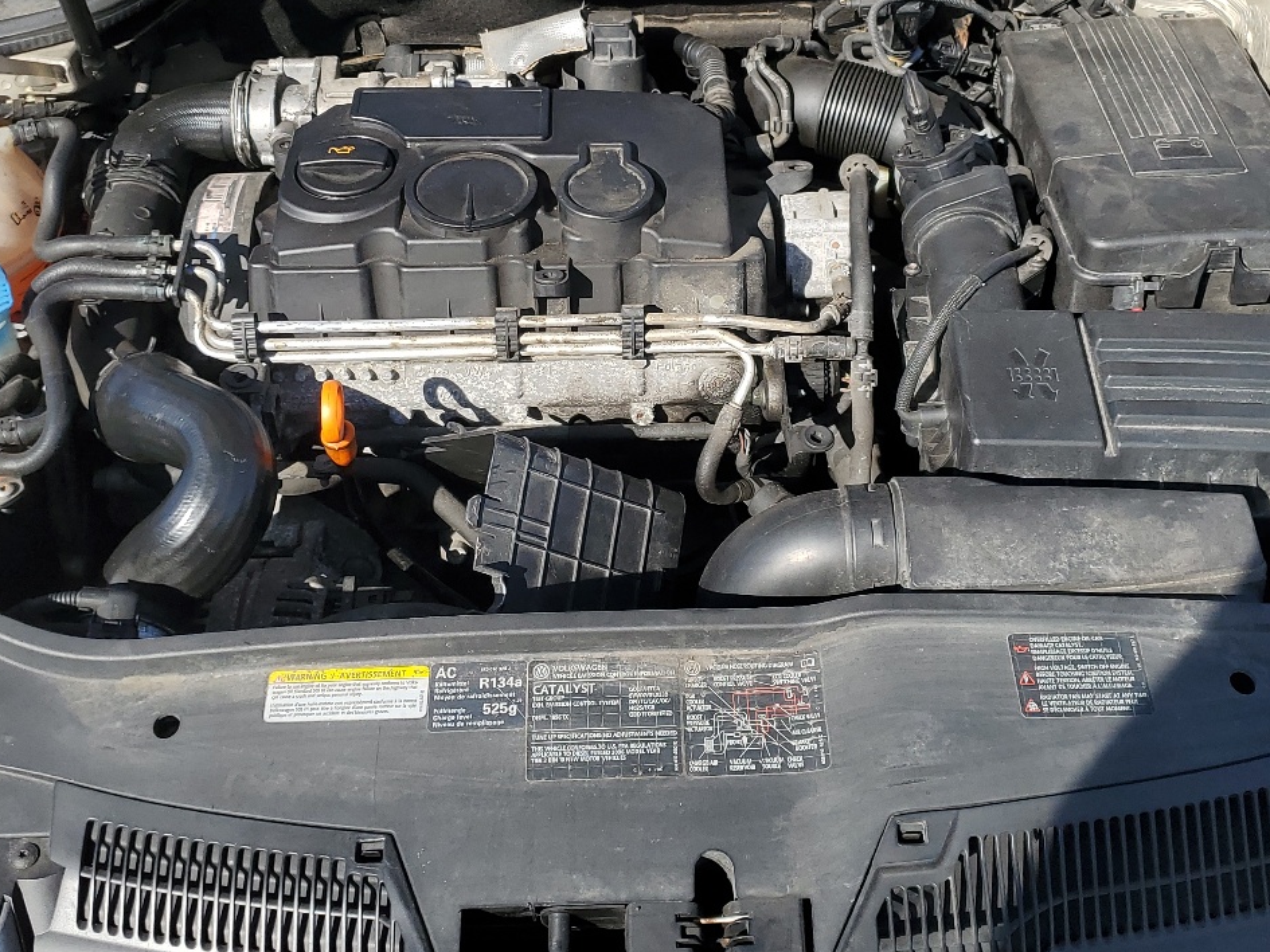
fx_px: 1614
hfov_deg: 42.9
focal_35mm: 44
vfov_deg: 32.6
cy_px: 322
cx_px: 691
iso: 50
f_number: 1.5
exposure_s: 1/2500
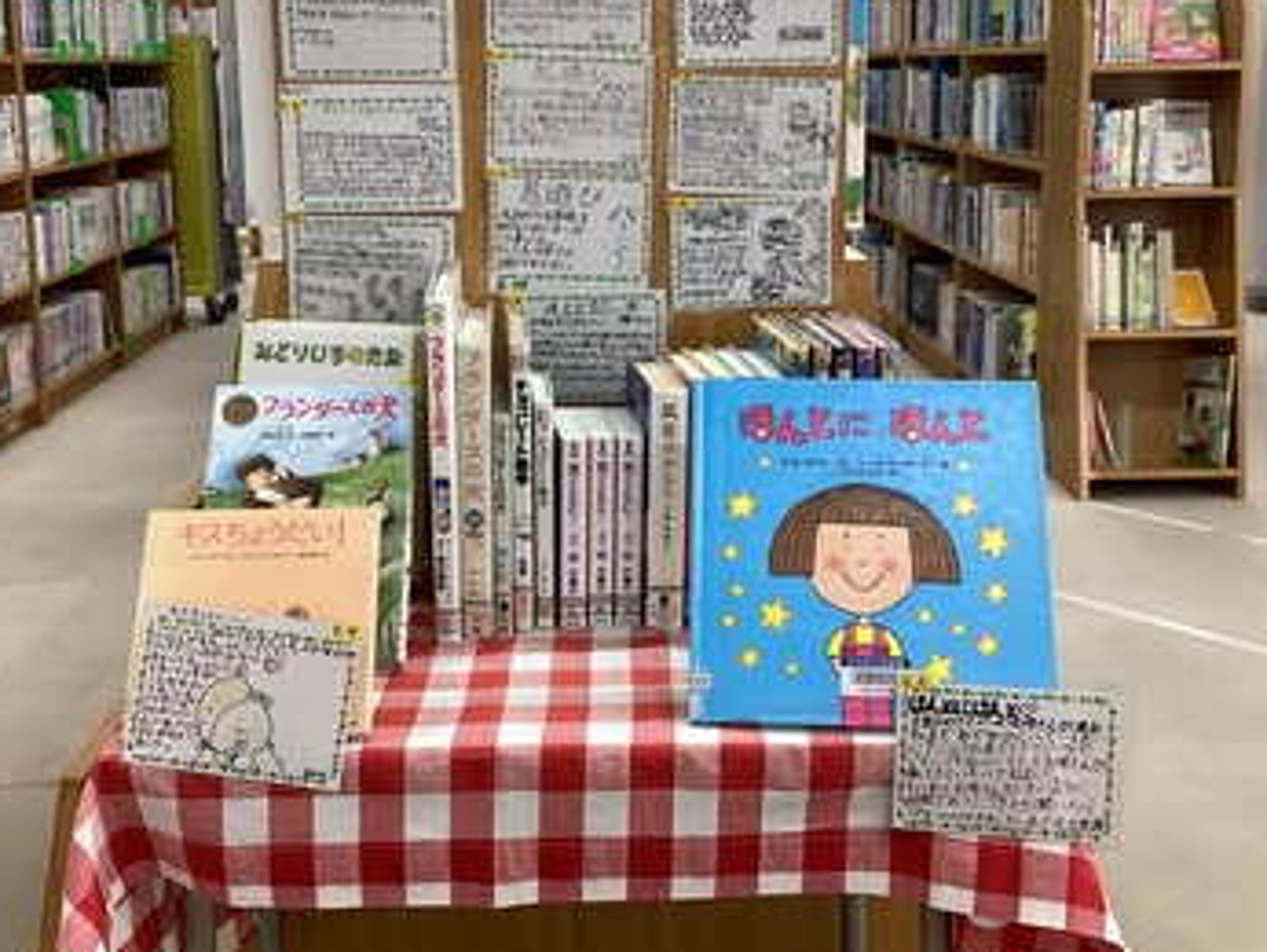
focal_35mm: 43
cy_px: 348
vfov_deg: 33.4
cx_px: 597
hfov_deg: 43.8
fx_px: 1575
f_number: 2.4
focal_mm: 3.3
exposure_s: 1/100
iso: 100
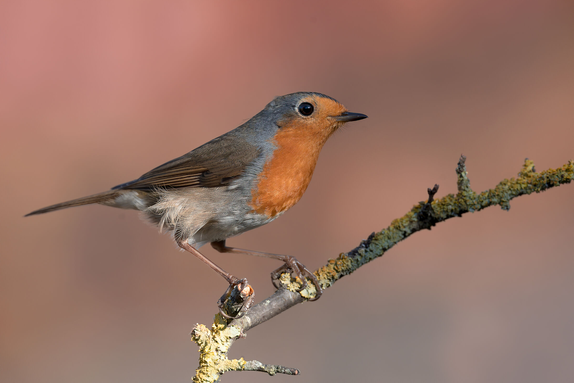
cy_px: 191
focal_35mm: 601
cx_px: 287
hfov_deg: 3.4
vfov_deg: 2.3
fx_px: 9581
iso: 800
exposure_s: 1/640
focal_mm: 600
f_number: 9
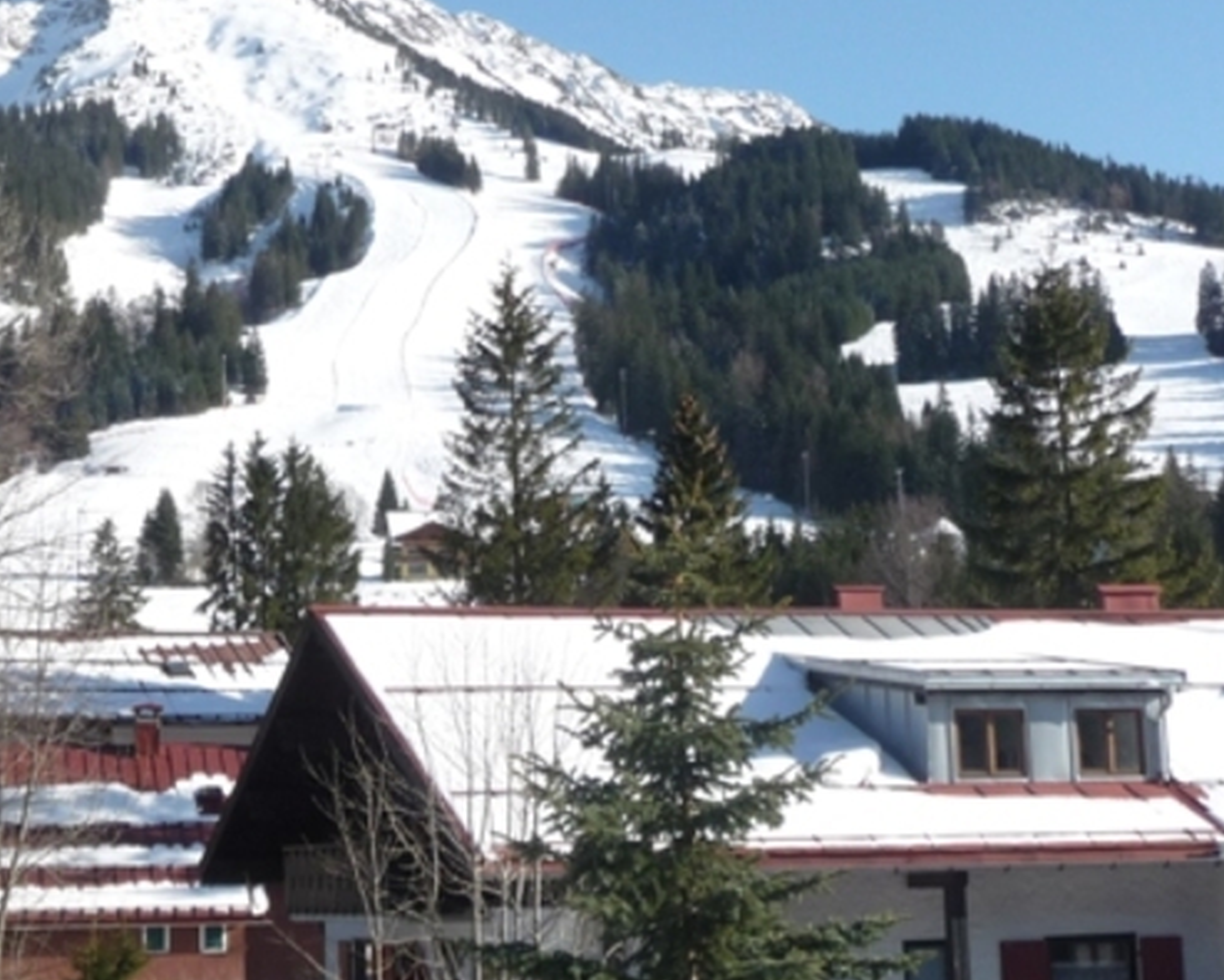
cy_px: 345
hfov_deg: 24.6
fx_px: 2791
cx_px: 375
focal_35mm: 77
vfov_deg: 19.9
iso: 100
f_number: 3.6
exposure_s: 1/640
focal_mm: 5.6
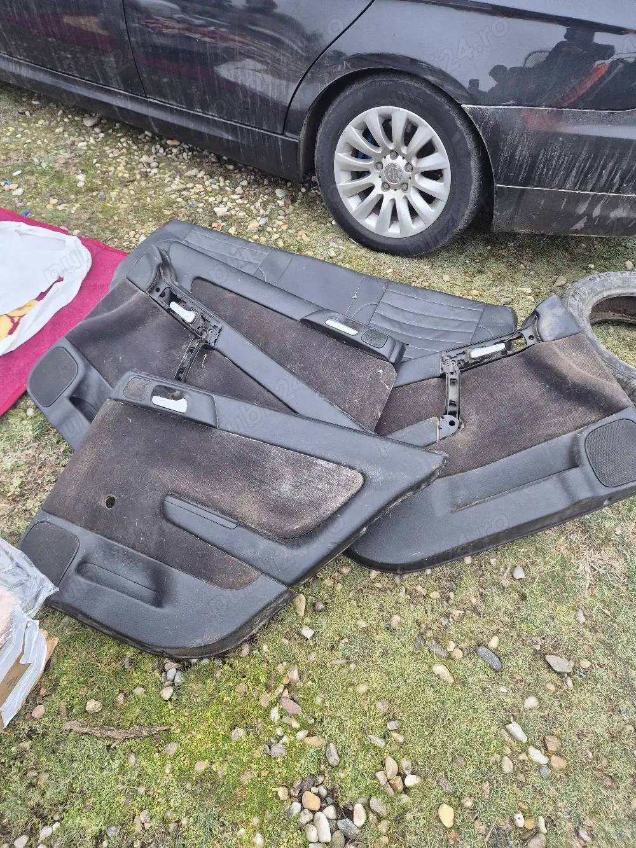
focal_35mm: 23
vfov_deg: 73.9
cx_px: 318
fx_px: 563
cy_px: 424
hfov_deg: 58.9
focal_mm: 5.4
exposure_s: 1/182
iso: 200
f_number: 1.8
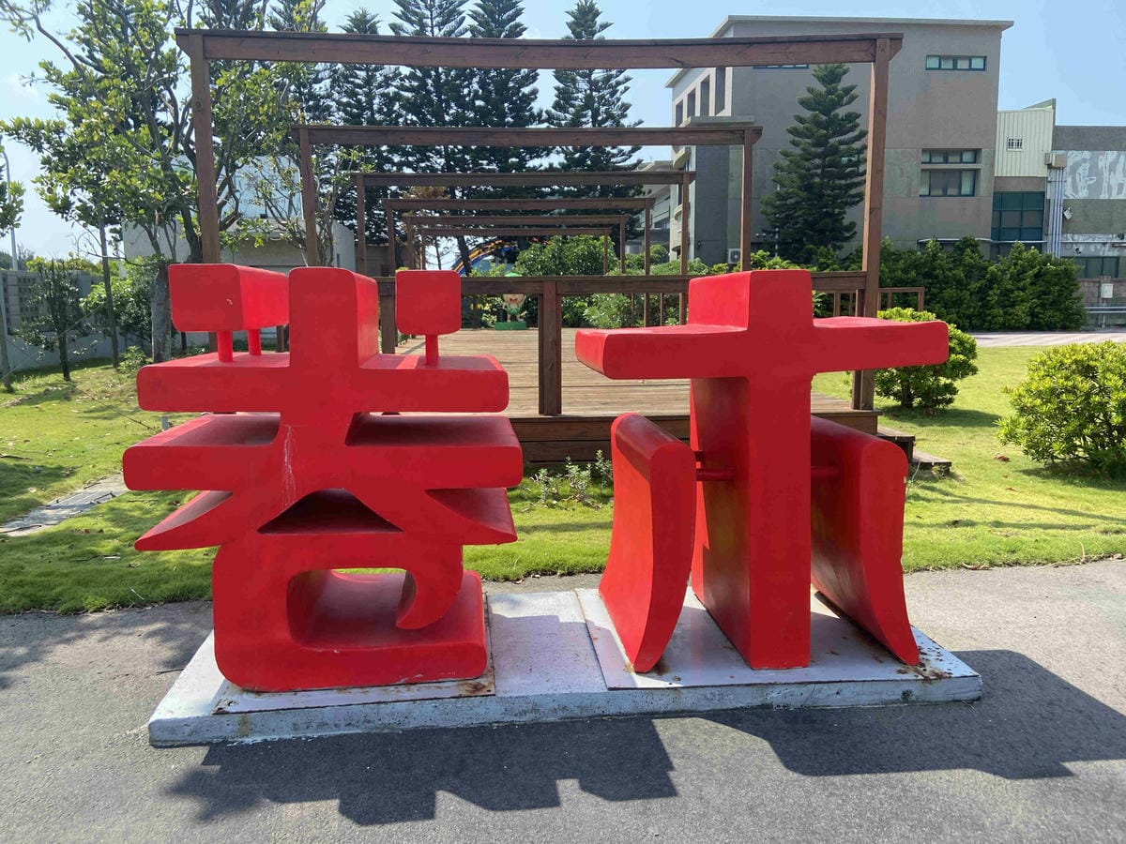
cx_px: 563
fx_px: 846
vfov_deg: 53.1
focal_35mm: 26
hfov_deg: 67.3
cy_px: 422
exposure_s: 1/998
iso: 32
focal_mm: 4.25
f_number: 1.8
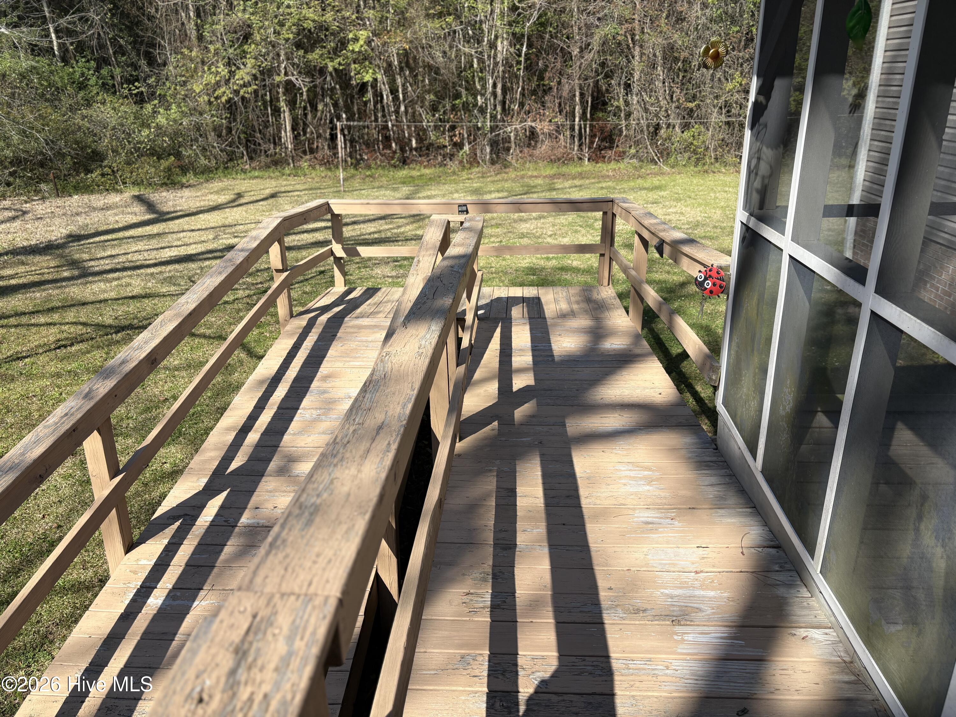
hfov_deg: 67.3
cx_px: 478
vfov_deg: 53.1
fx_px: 718
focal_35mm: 26
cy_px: 358
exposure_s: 1/2364
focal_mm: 5.96
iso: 50
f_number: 1.6
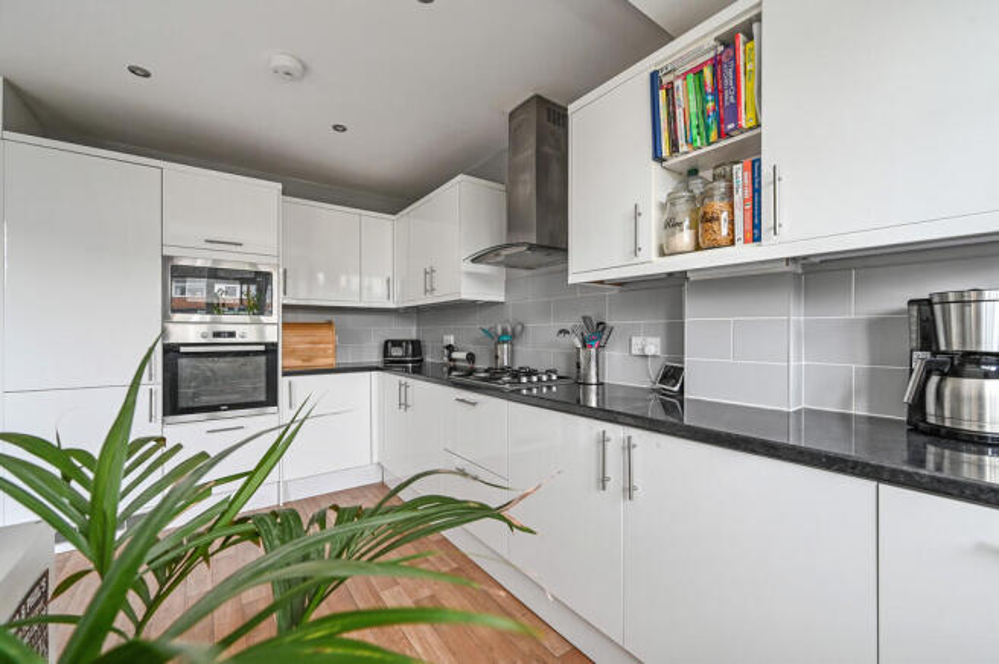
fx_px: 402
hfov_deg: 102.4
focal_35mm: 14
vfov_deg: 79.1
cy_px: 332
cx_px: 500
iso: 400
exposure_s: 1/15
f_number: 7.1
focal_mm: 14.5
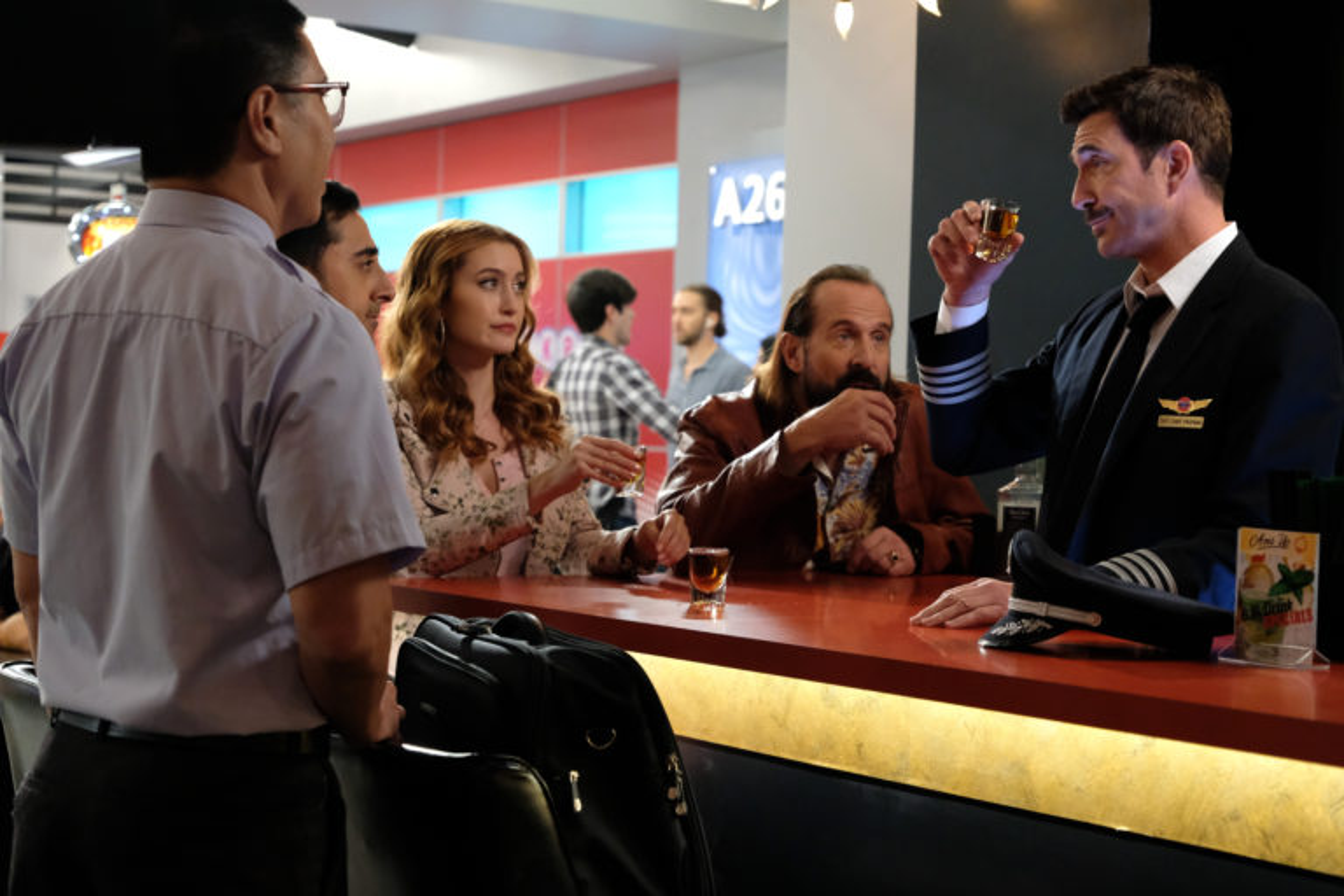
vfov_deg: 21.9
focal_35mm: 62
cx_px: 672
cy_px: 448
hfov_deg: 32.4
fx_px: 2314
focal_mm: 41.4
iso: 5000
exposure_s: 1/200
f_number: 3.6
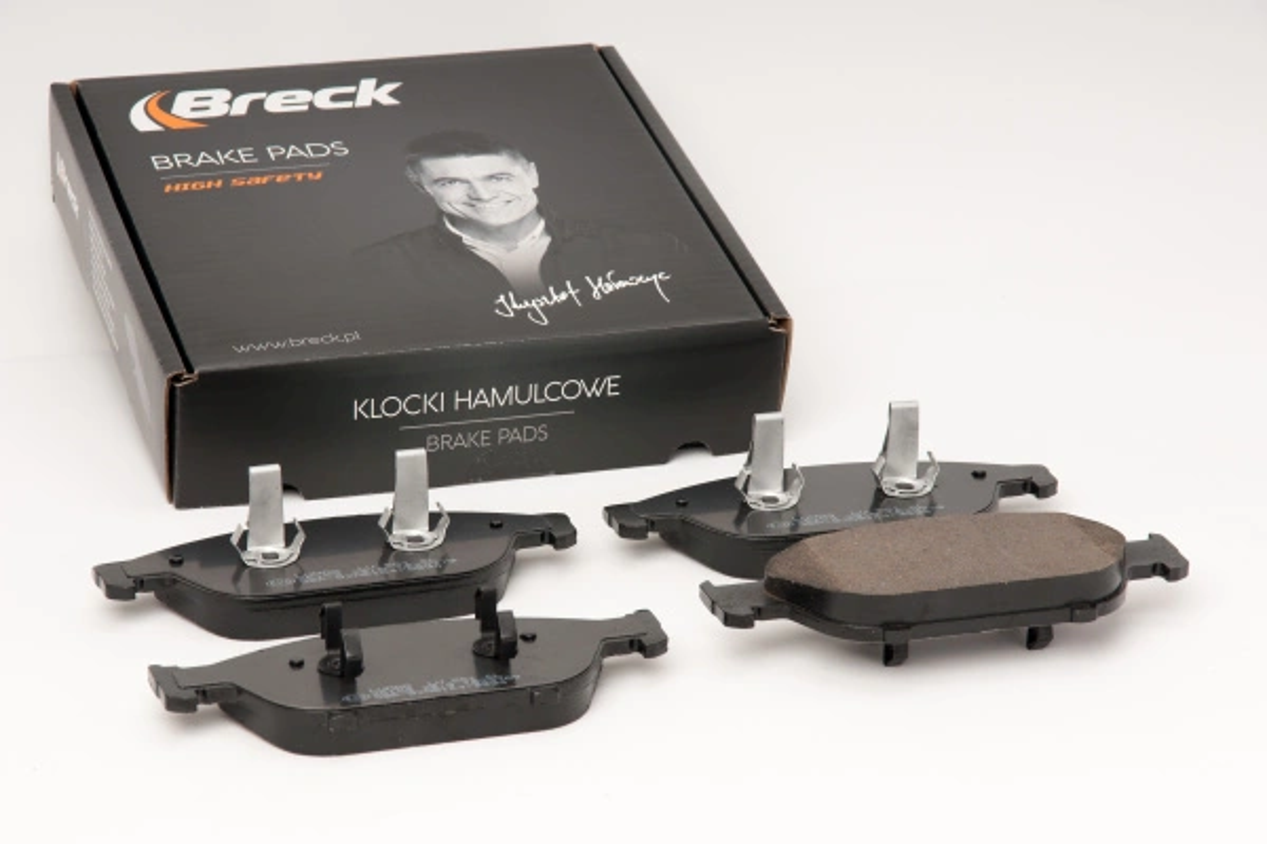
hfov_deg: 19.5
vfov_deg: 13.0
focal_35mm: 105
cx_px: 634
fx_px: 3695
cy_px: 422
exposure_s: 1/200
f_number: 11
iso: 100
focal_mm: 70
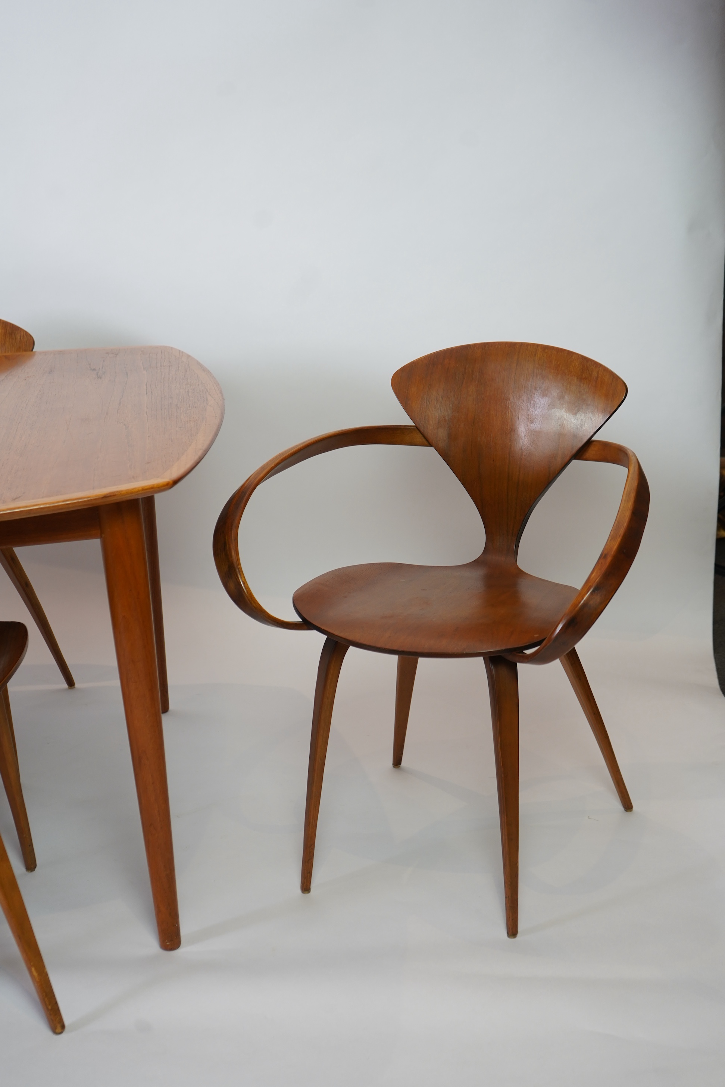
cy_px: 544
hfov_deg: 29.2
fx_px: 1389
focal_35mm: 46
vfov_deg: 42.7
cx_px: 362
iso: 640
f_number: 4.5
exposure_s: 1/100
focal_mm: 46
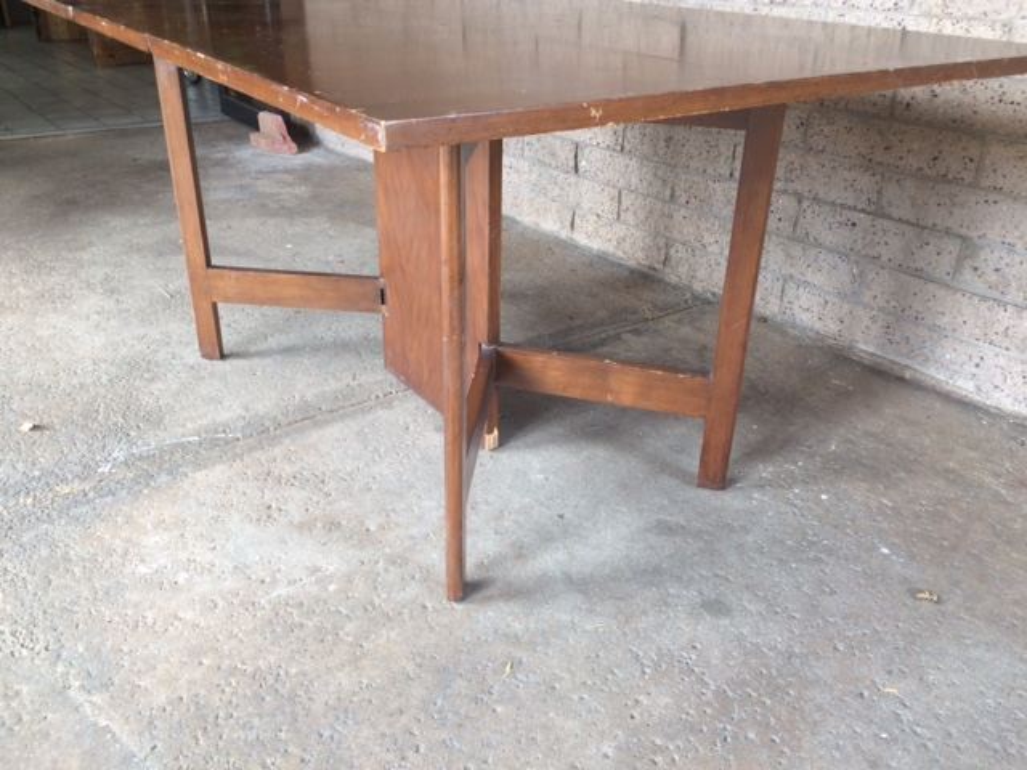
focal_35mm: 29
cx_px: 514
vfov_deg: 48.2
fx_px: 860
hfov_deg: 61.7
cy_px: 385
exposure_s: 1/60
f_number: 2.2
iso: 40
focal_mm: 4.15
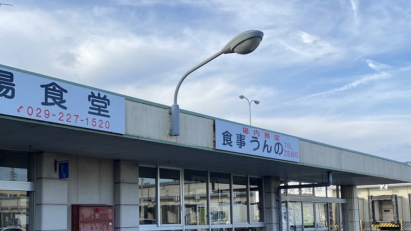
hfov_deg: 45.3
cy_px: 168
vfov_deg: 26.3
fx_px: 491
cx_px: 176
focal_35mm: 45
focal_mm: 4.25
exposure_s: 1/1429
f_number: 1.8
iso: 32
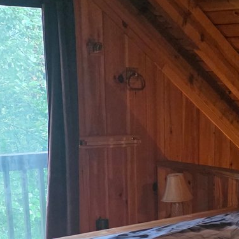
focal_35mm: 82
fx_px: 641
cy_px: 241
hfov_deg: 20.9
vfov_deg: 20.4
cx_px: 185
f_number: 1.7
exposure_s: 1/120
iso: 1600
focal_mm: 6.3
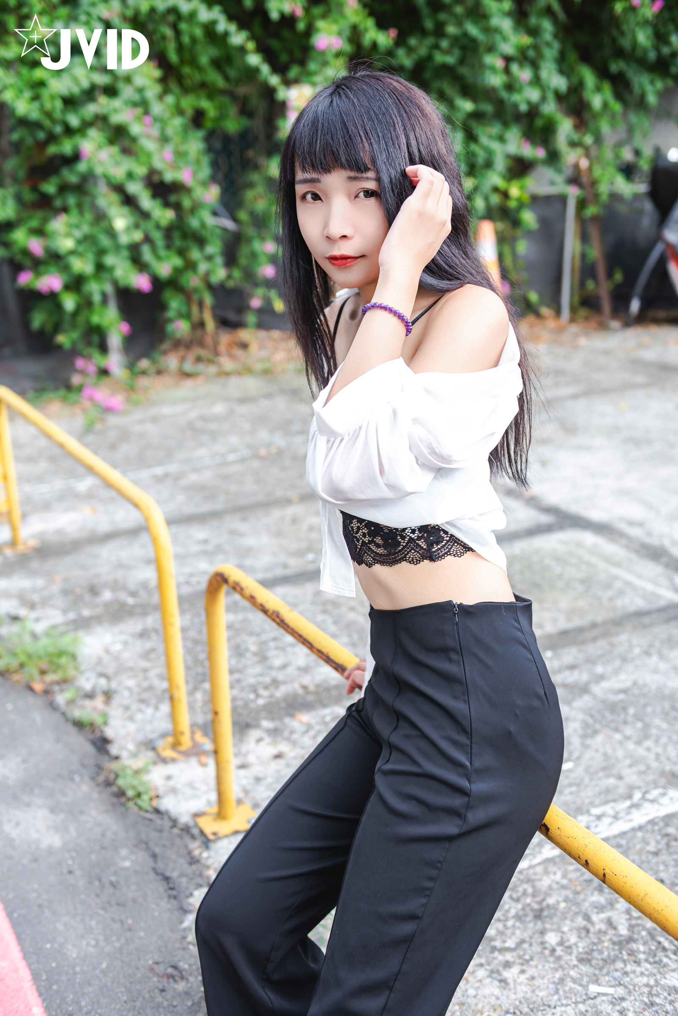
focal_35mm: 44
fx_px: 1241
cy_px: 508
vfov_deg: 44.5
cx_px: 339
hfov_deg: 30.5
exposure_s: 1/200
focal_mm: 44
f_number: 3.2
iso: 100
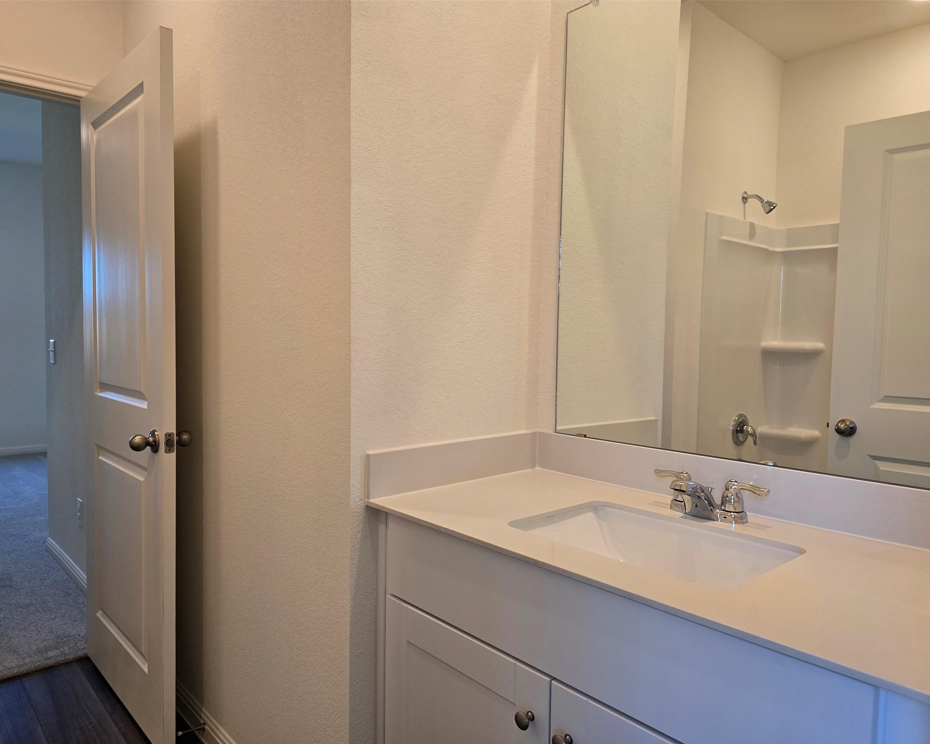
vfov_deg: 58.8
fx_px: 661
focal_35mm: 24
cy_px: 372
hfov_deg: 70.2
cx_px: 445
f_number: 1.7
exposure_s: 1/120
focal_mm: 6.3
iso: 100
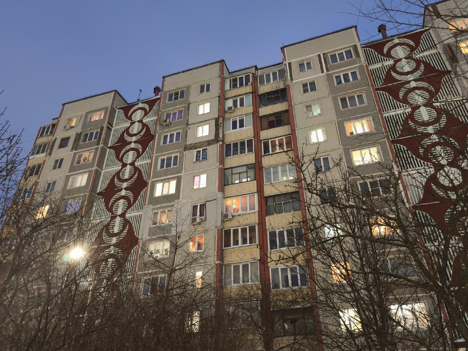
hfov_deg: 73.9
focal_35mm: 23
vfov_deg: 58.9
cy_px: 176
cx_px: 234
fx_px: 311
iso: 3200
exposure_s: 1/25
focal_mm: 5.35
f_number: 1.7
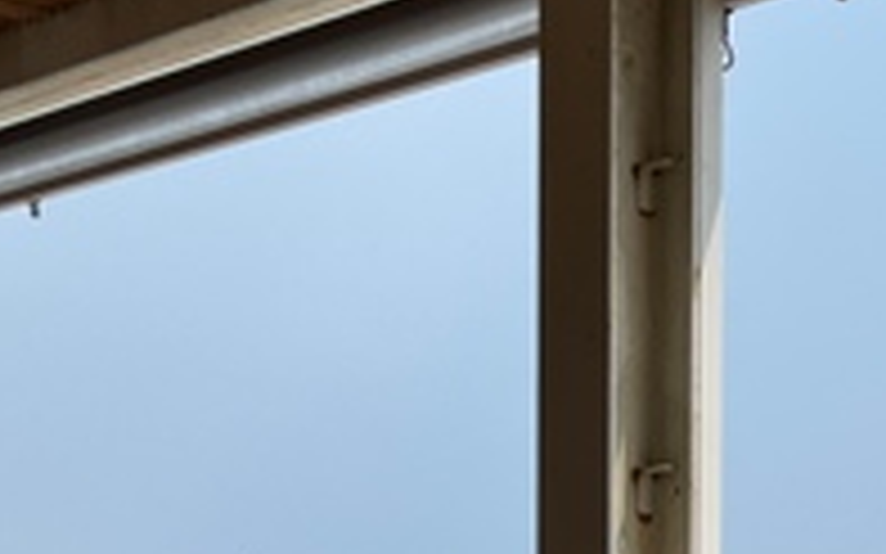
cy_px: 815
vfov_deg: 11.2
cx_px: 882
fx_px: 2704
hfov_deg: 18.2
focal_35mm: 112
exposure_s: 1/7463
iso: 50
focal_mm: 5.7
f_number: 1.5
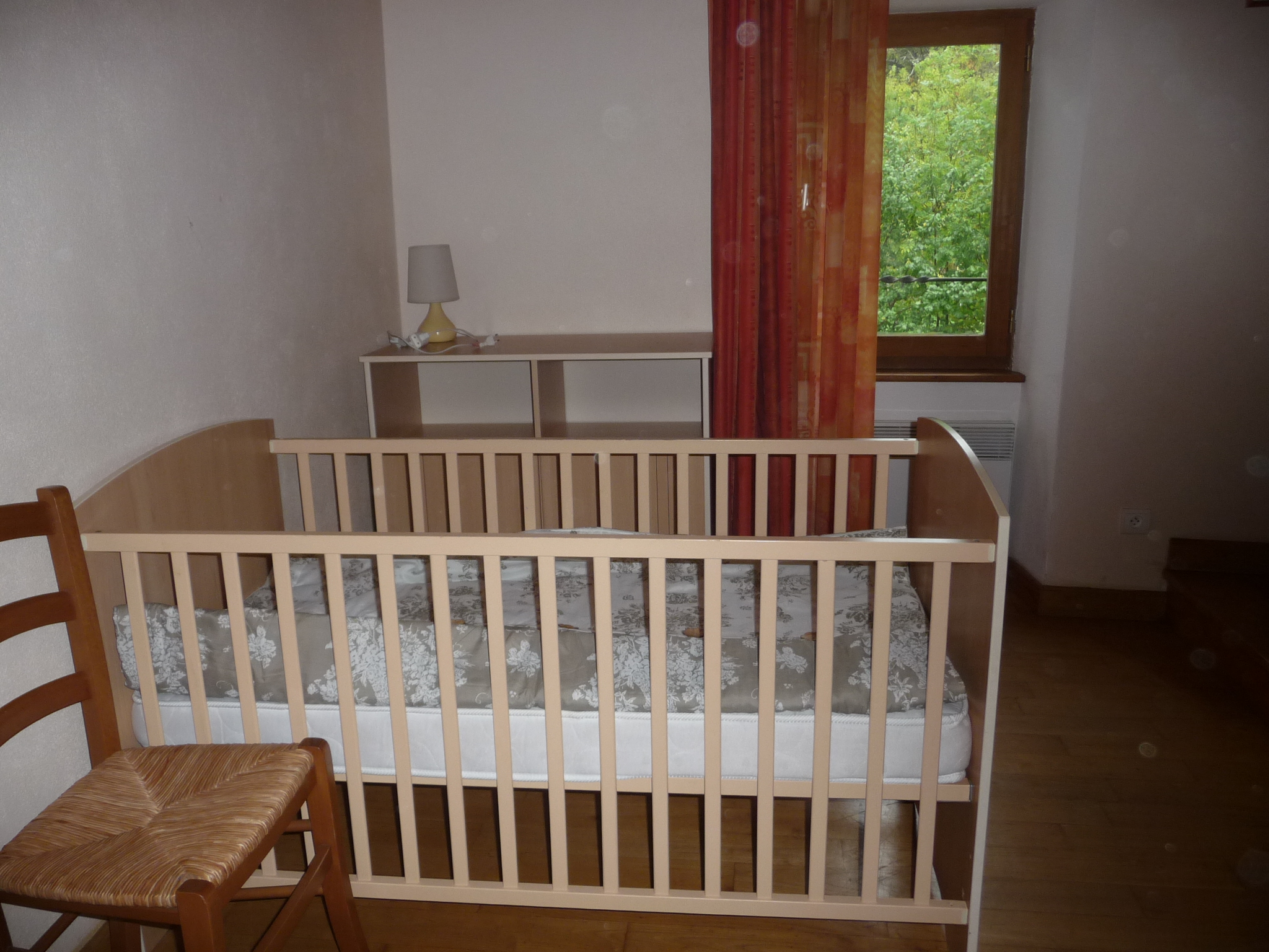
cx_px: 634
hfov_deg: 63.4
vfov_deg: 49.7
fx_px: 1026
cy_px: 476
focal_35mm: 28
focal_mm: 4.7
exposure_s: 1/30
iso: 160
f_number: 3.3
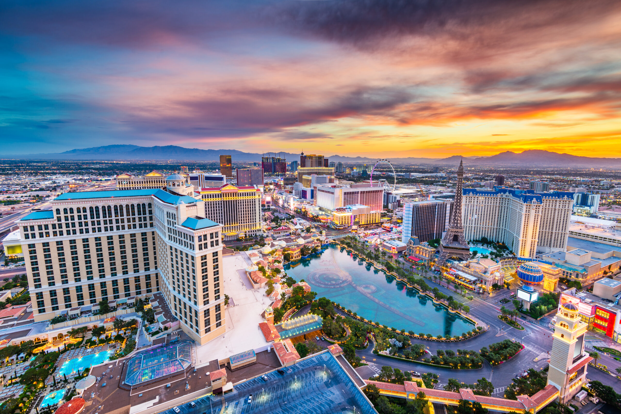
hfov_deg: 96.7
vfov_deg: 73.8
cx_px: 310
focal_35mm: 16
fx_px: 276
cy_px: 207
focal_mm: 16
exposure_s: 6
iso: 64
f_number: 11
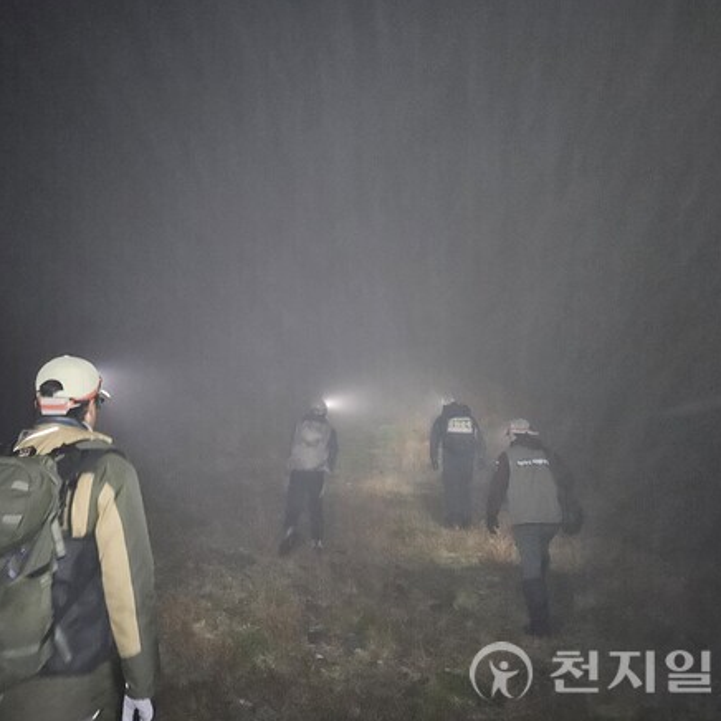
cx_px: 296
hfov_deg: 56.9
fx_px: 660
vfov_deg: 57.3
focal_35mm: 28
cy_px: 354
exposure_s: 1/24
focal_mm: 5.4
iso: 1000
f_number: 1.8
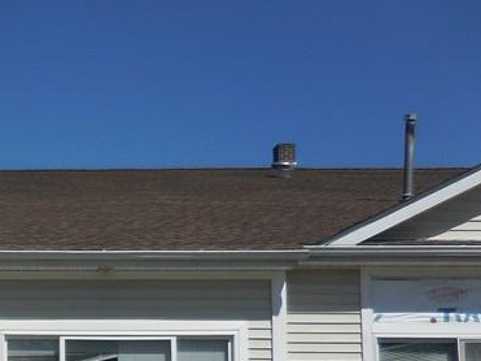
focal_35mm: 69
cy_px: 367
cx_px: -91
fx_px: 958
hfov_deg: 25.4
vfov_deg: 20.6
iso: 125
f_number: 6.6
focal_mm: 4.5
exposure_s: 1/1250
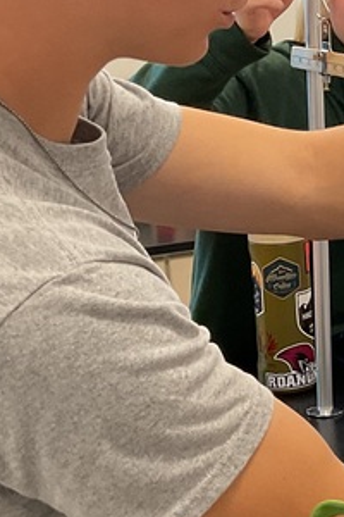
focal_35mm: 103
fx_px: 1476
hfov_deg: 12.3
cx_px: 585
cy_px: 234
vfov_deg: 19.8
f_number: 1.8
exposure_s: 1/60
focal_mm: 3
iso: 80
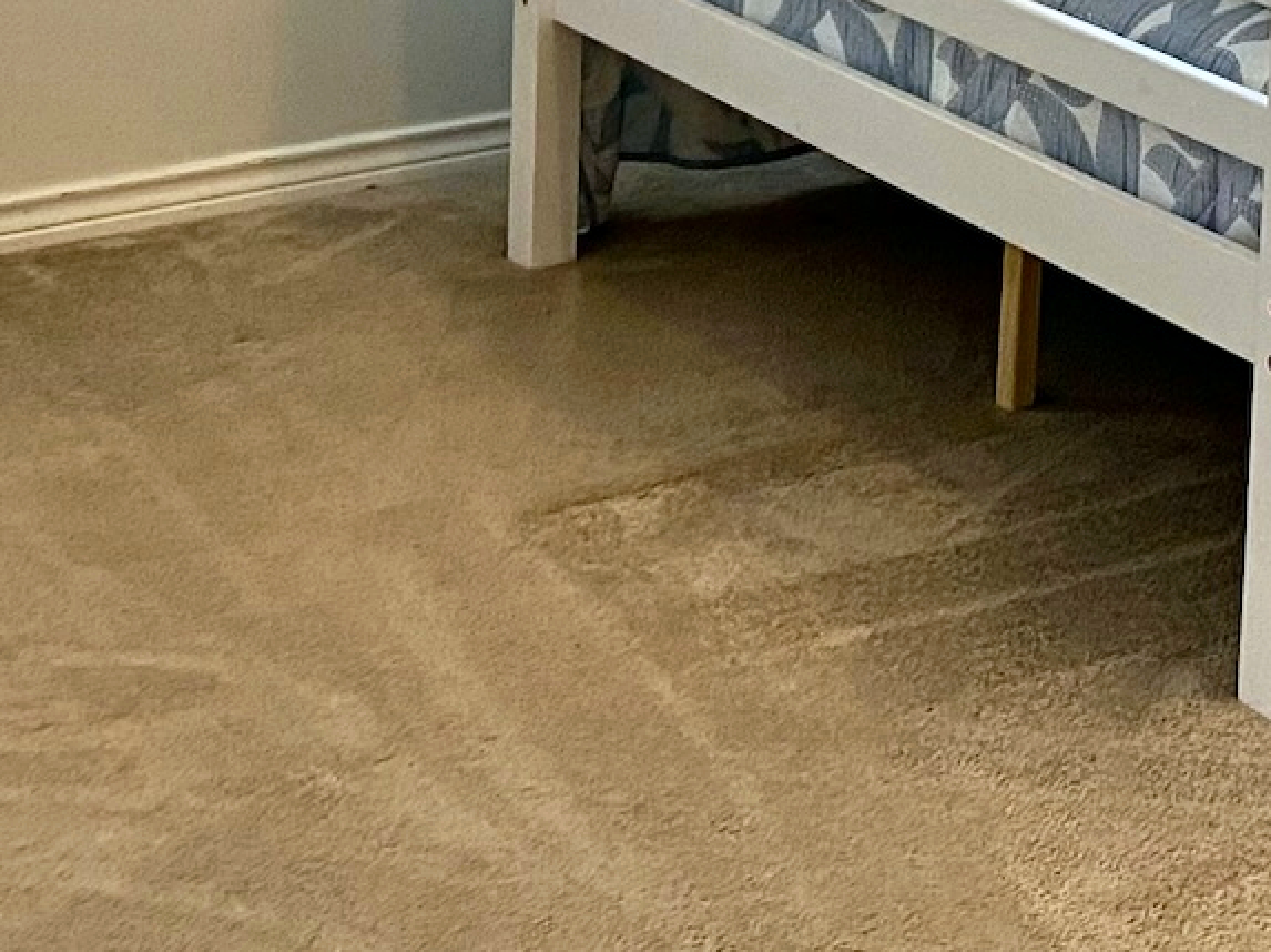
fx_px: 3413
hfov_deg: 19.5
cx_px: 1633
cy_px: -484
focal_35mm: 93
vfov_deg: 14.7
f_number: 1.8
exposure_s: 1/60
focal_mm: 4.2
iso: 100
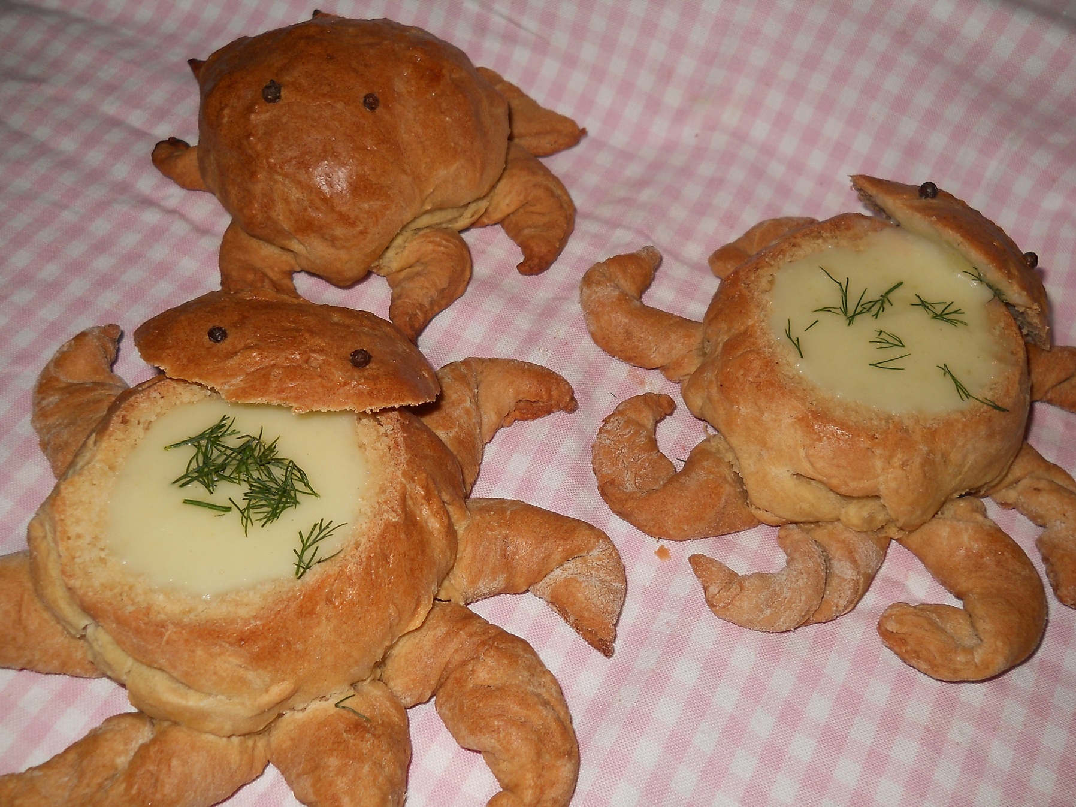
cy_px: 404
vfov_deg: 35.1
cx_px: 538
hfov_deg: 45.8
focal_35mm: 41
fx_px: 1274
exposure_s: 1/30
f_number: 5.5
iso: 80
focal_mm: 6.72
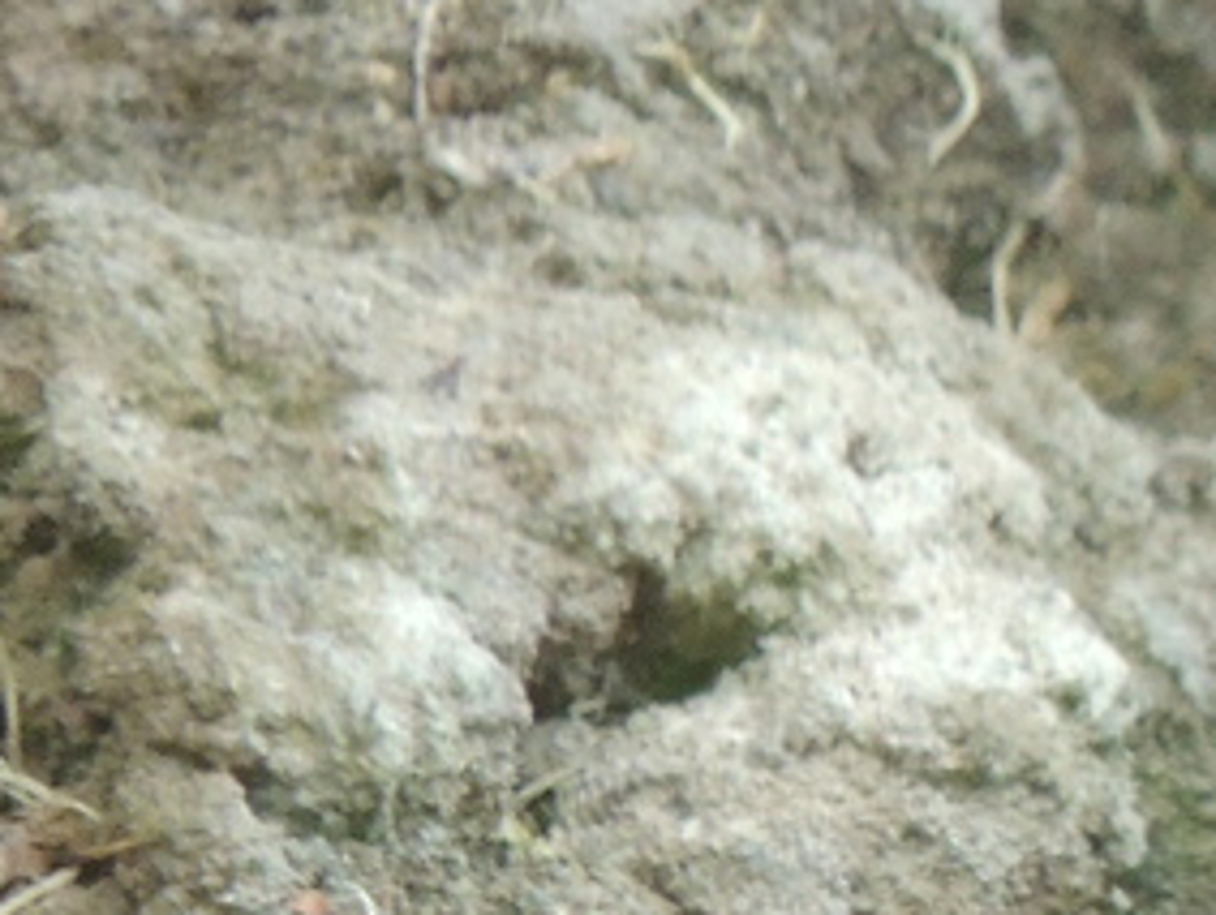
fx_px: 127115
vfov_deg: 0.4
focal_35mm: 3614
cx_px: 2724
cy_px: 988
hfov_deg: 0.5
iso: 400
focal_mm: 142.6
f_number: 5.2
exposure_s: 1/160
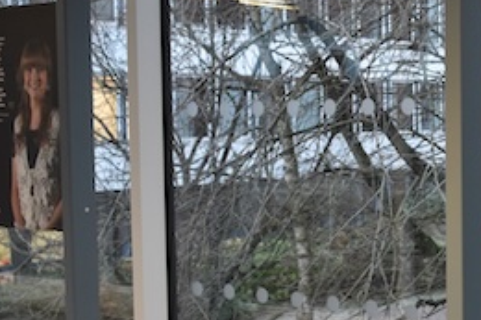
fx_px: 1188
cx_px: 494
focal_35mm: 89
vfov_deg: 15.3
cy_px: 171
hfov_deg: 21.9
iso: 1250
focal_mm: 22
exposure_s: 1/60
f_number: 3.5
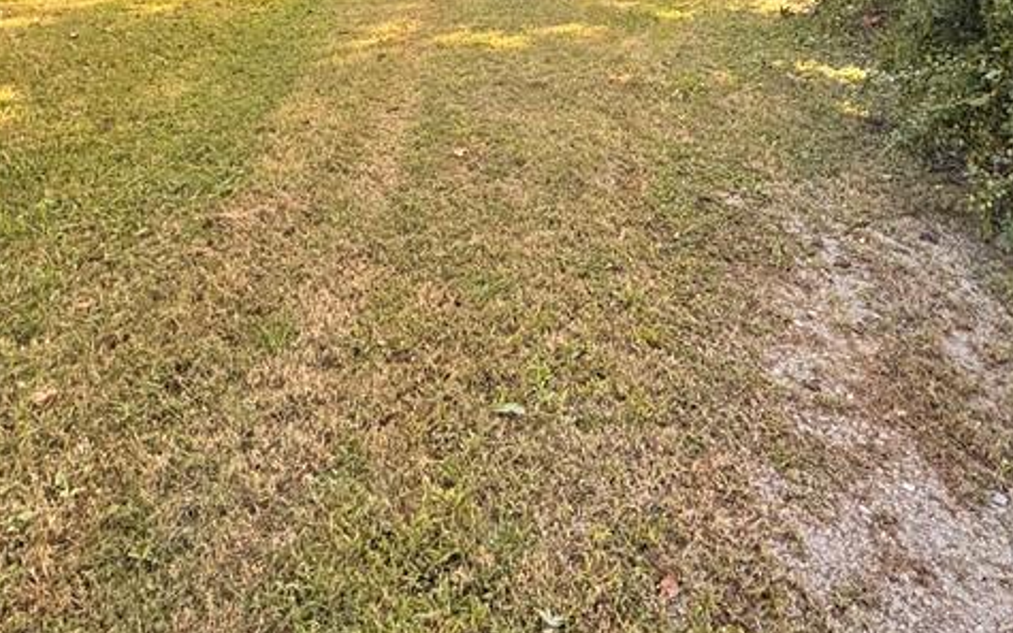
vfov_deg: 31.2
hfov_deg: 59.6
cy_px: -177
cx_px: 522
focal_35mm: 32
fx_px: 884
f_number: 2.2
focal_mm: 2.22
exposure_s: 1/218
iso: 40
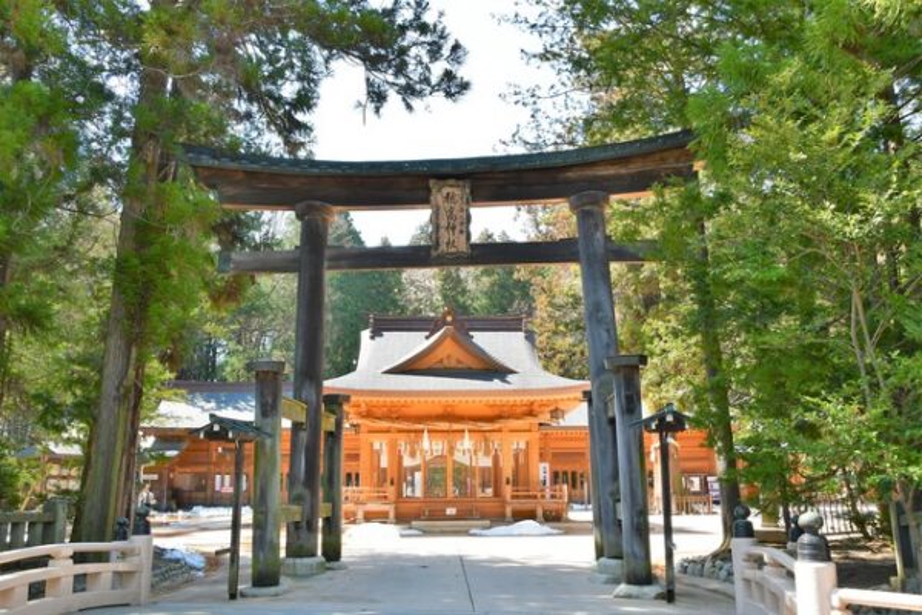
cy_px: 308
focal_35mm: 30
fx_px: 768
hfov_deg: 61.9
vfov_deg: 43.6
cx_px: 461
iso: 450
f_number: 8
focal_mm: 20
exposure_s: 1/60
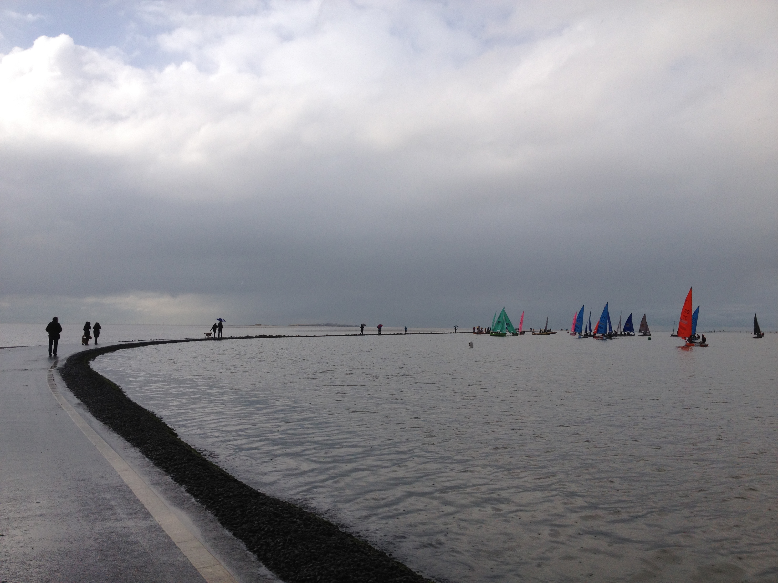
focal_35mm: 35
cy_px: 292
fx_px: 787
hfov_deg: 52.6
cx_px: 389
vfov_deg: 40.7
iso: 64
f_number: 2.4
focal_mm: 4.28
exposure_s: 1/2123
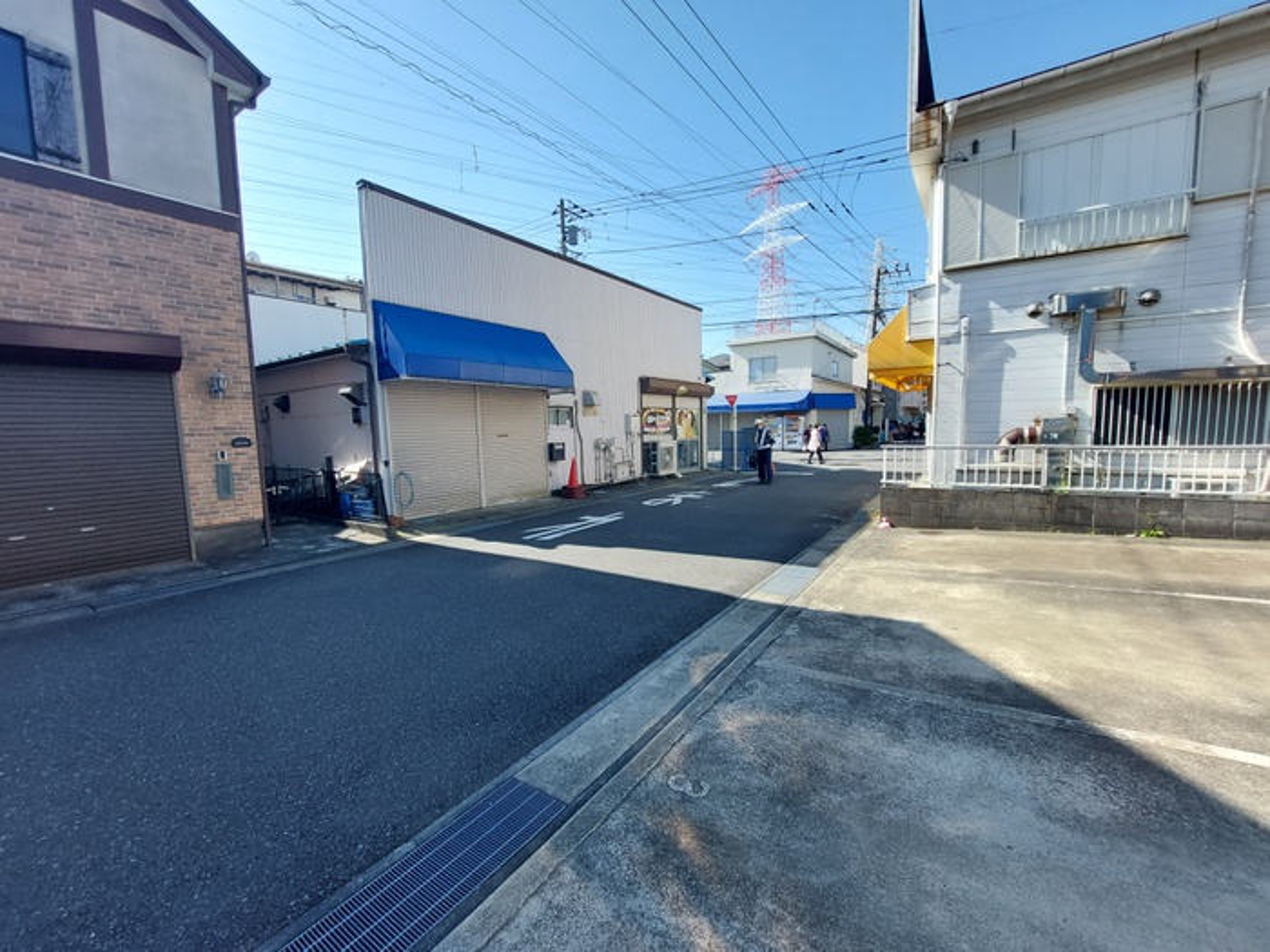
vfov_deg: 89.9
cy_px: 476
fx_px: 477
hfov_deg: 106.2
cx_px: 635
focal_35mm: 13
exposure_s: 1/599
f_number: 2.2
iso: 50
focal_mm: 1.74
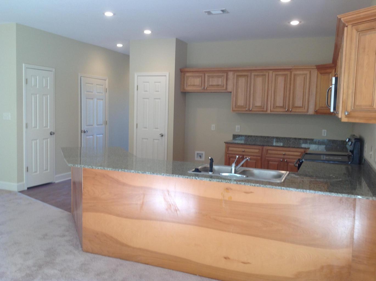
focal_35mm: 35
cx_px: 188
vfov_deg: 40.6
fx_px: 380
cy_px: 140
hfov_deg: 52.7
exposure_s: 1/30
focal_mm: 4.28
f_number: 2.4
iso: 50
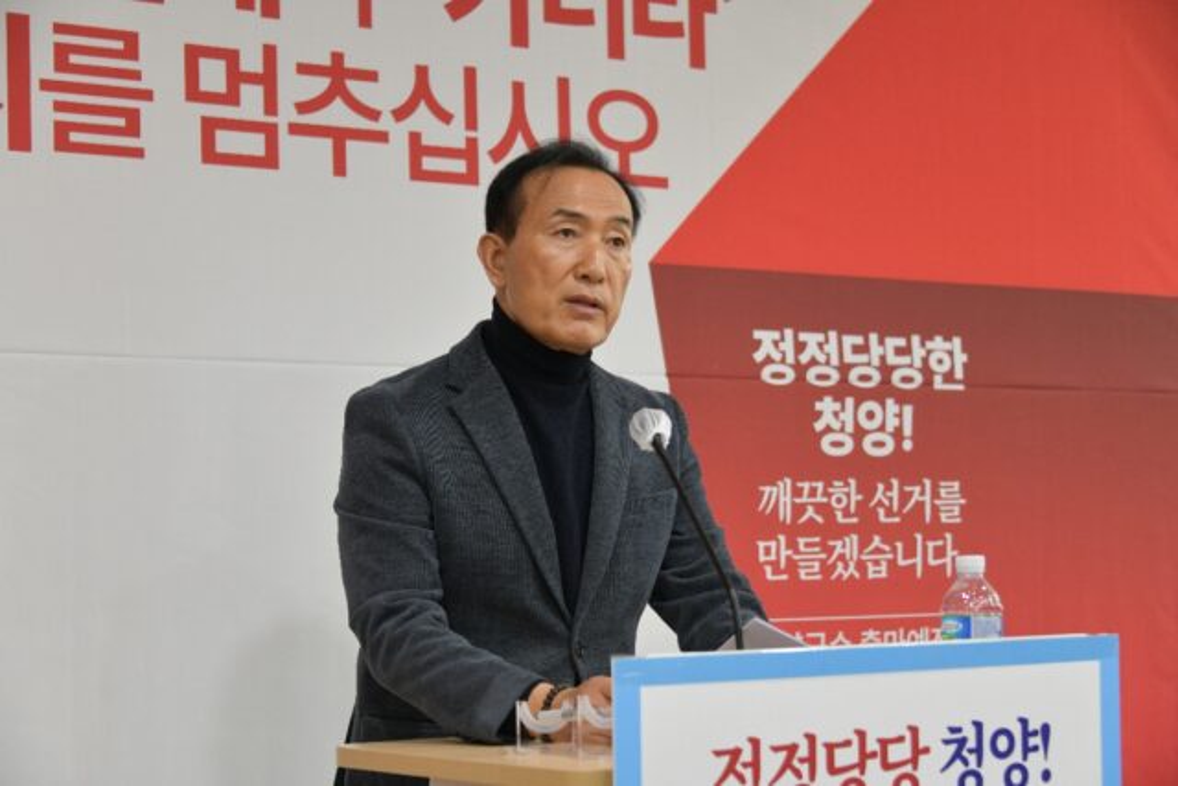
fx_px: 2356
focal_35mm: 72
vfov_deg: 18.9
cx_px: 589
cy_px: 393
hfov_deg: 28.1
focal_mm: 72
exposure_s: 1/160
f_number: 5
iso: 2500
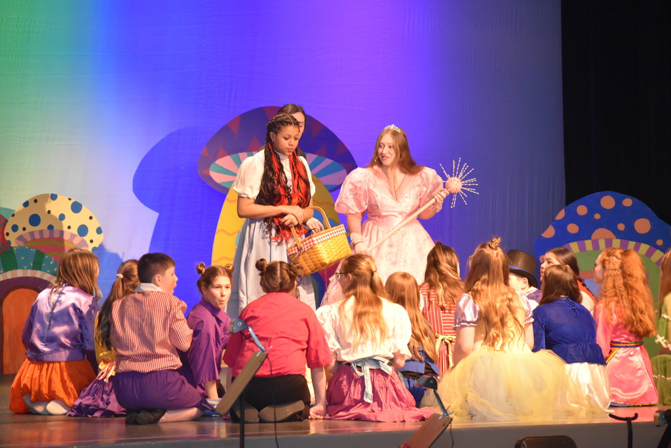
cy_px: 224
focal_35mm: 188
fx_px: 3495
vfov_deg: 7.3
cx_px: 336
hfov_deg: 11.0
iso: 3200
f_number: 4.8
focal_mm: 125
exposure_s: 1/60
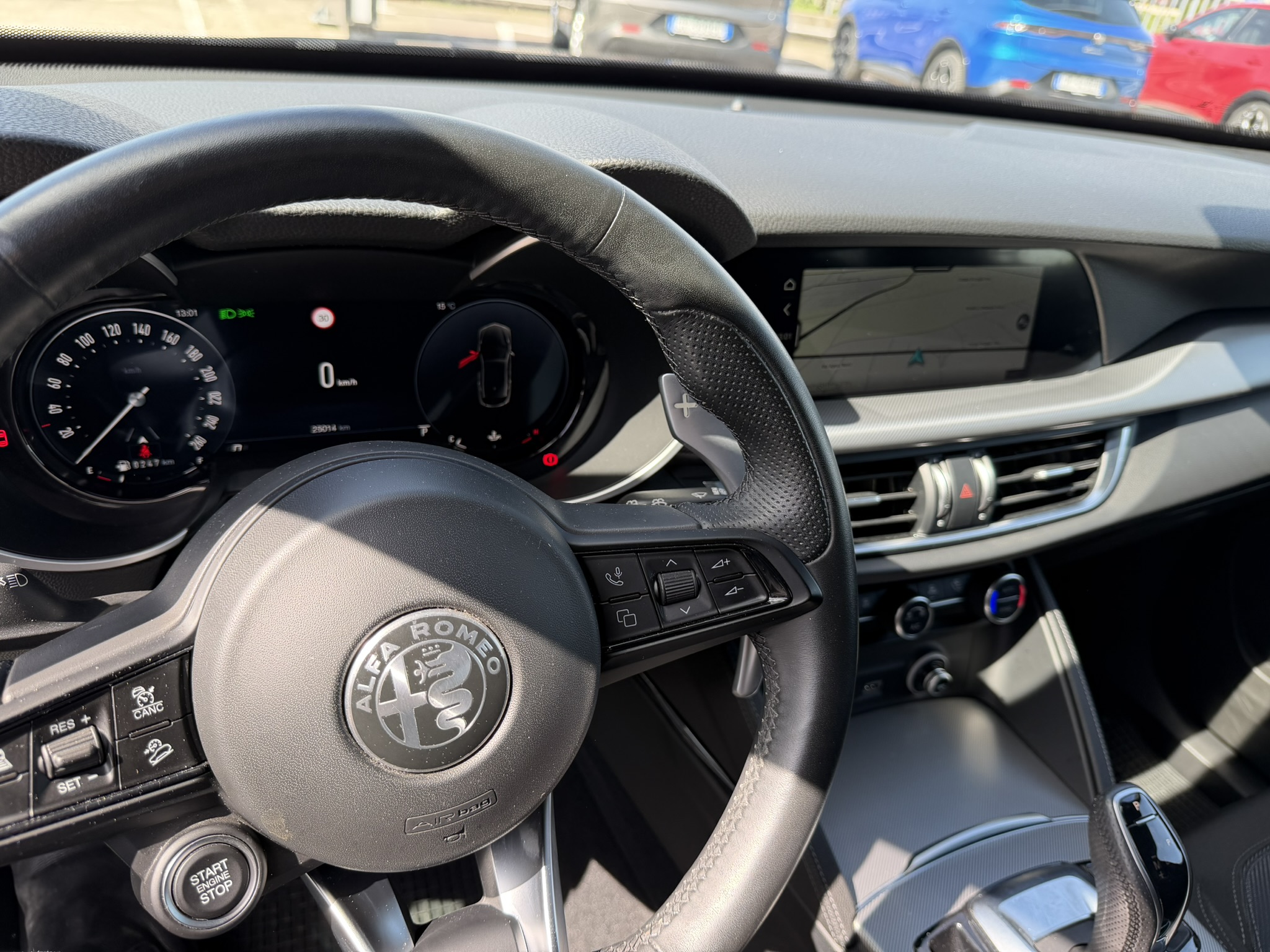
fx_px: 881
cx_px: 635
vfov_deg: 56.8
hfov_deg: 71.6
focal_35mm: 24
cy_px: 476
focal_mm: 6.76
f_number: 1.78
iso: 100
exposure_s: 1/379
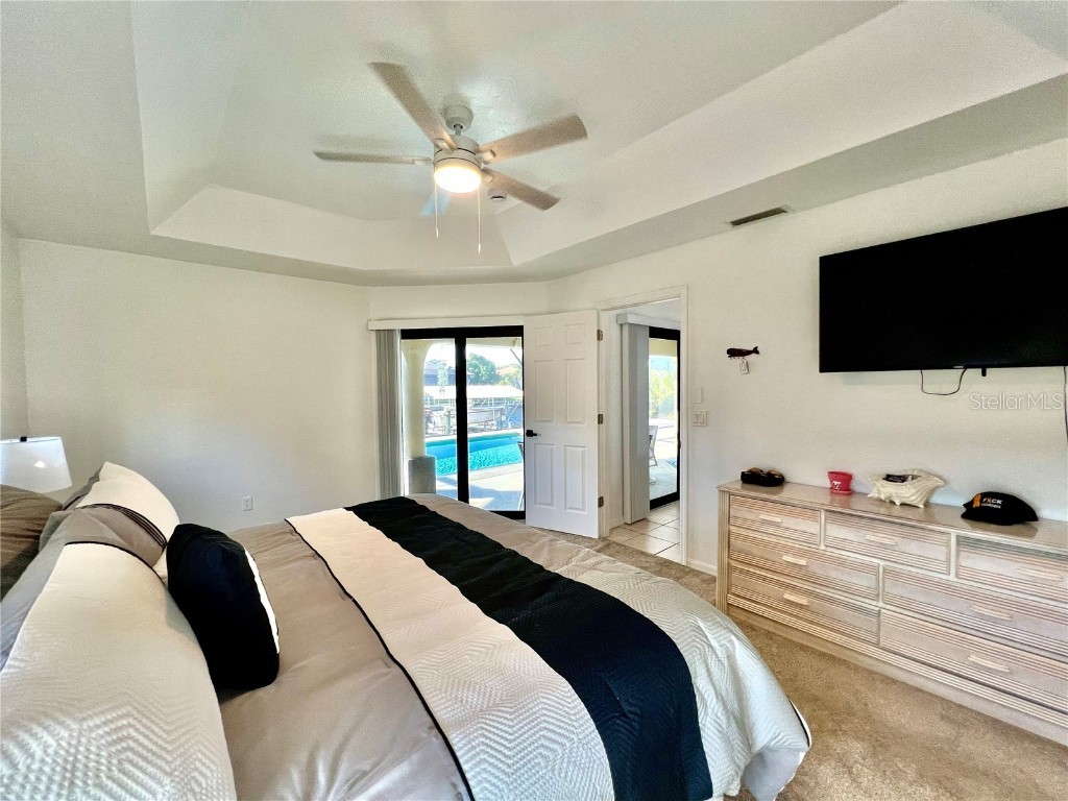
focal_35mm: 13
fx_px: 401
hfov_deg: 106.2
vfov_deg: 89.9
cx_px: 534
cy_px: 400
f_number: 1.8
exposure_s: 1/120
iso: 100
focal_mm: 1.57
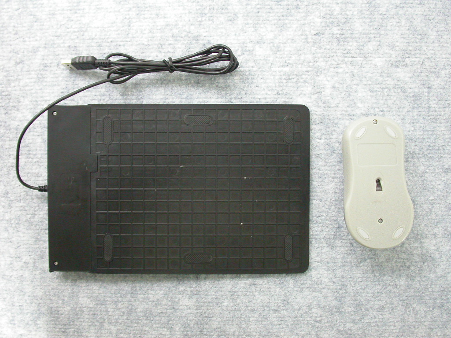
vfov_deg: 35.1
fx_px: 534
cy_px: 169
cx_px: 226
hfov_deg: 45.8
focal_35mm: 41
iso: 242
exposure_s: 1/4.3
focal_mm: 8.6
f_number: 2.7
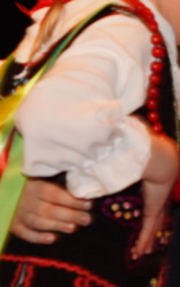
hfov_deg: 2.4
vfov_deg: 3.9
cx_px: 86
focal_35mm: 541
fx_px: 4243
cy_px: 304
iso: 640
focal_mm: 86
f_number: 4
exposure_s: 1/100
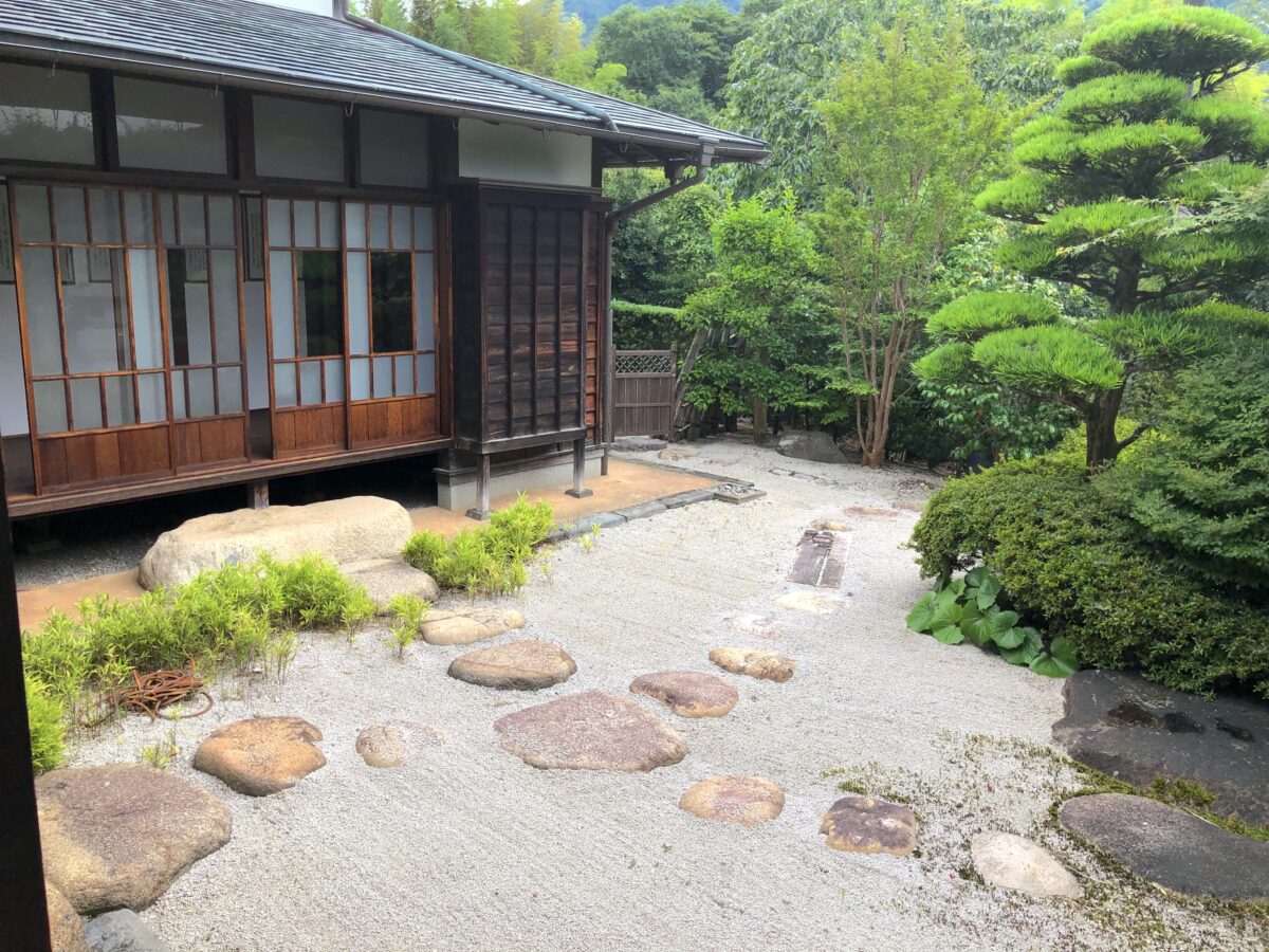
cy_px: 476
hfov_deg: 63.4
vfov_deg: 49.7
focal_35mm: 28
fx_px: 1026
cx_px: 634
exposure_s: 1/952
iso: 20
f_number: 1.8
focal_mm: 4
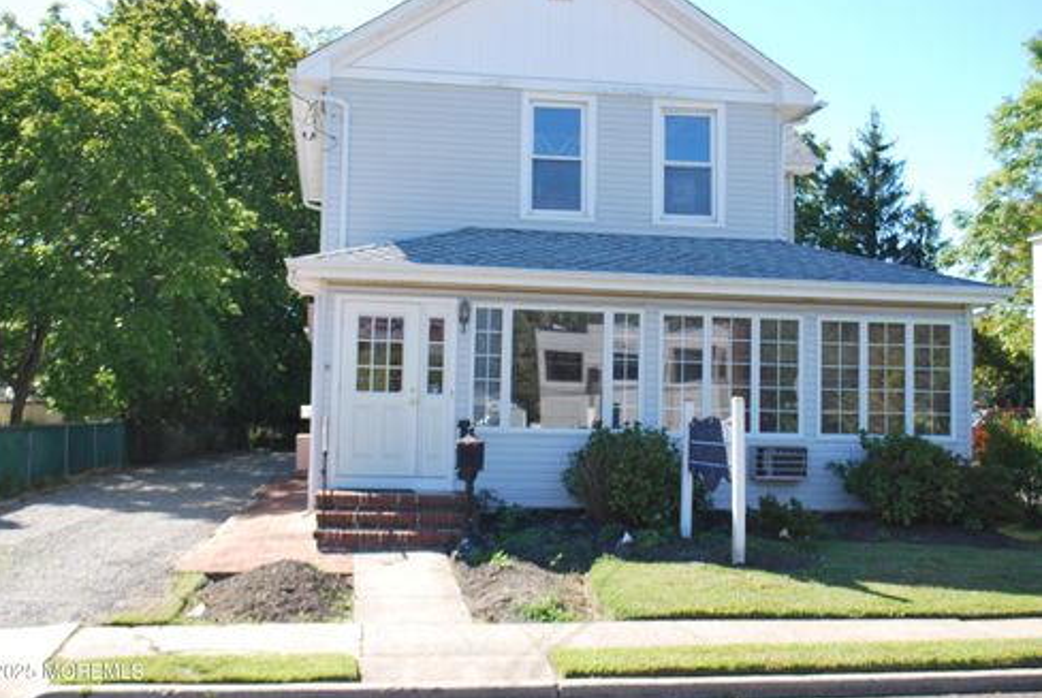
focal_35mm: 43
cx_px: 510
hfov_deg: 45.4
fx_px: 1246
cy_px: 347
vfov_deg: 31.3
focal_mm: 28
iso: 100
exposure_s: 1/160
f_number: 6.3
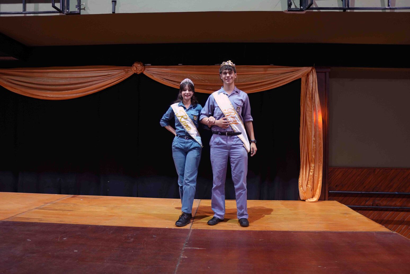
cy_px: 137
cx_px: 205
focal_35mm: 24
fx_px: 273
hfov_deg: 73.7
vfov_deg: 53.1
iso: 500
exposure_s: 1/80
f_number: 1.4
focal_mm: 16
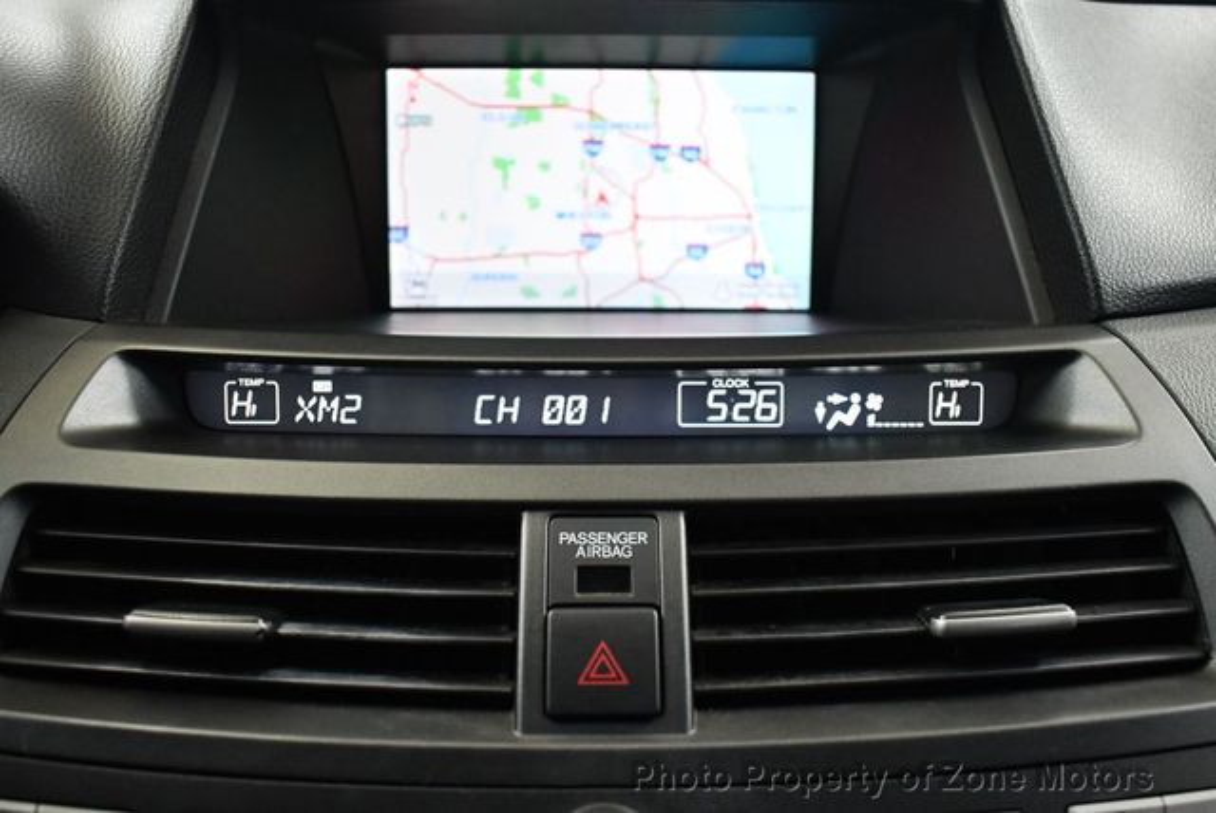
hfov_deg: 53.1
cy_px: 406
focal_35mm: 36
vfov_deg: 36.9
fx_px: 1217
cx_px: 608
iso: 3200
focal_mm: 18
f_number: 3.5
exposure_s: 1/100
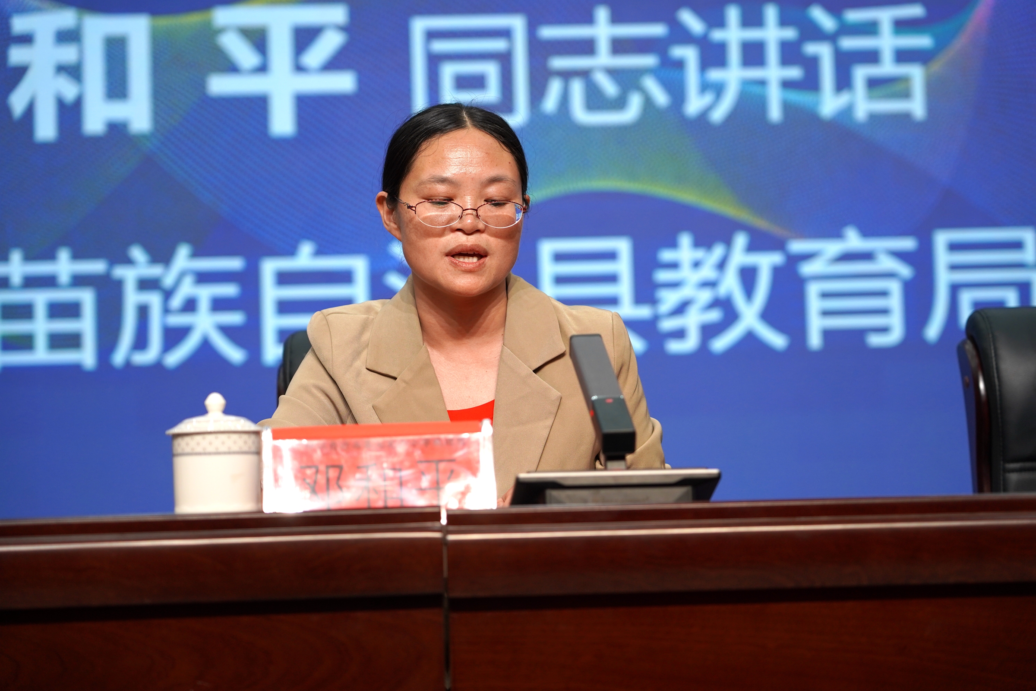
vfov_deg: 16.7
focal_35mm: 82
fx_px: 2360
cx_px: 518
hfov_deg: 24.8
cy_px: 346
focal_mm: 82
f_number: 4
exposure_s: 1/160
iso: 800
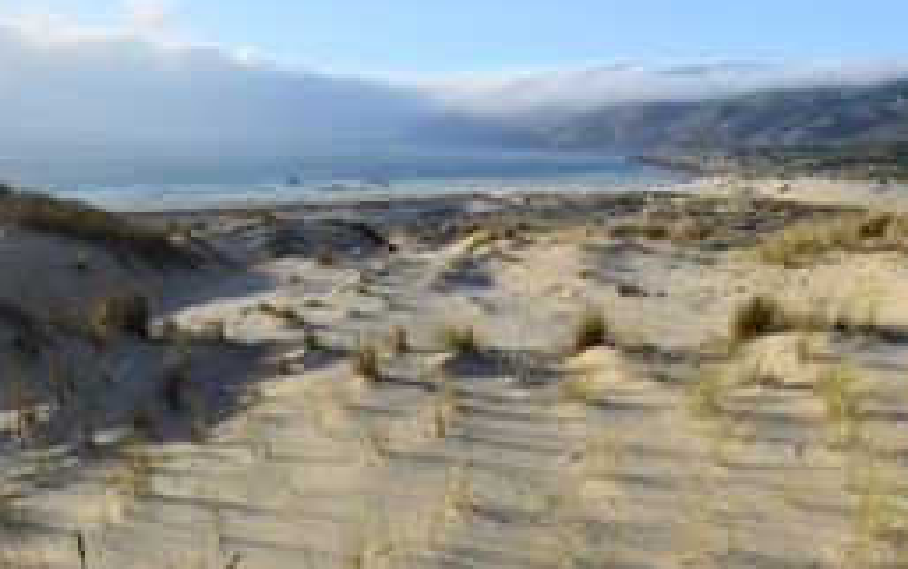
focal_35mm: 40
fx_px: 990
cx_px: 622
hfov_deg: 48.2
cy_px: 311
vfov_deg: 32.0
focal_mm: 24
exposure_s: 1/500
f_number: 9
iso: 200
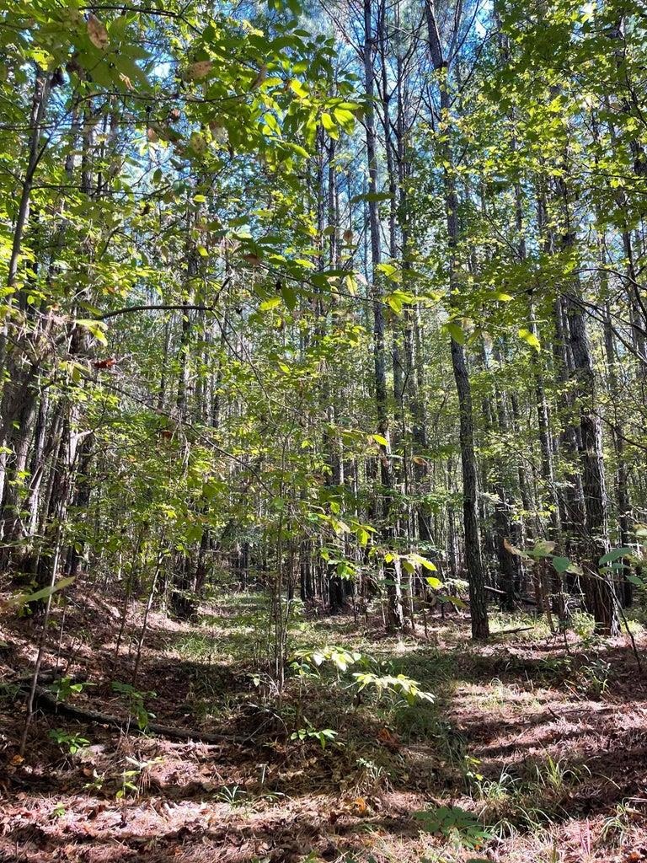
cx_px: 324
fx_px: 623
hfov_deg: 54.9
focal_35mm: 25
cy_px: 432
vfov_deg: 69.4
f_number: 1.6
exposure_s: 1/121
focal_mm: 5.1
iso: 64
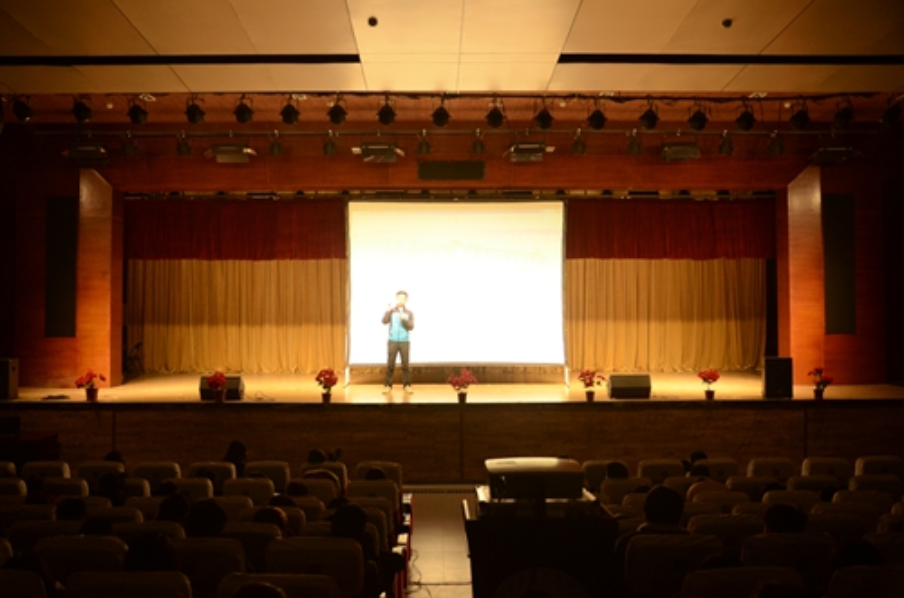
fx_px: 827
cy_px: 299
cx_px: 452
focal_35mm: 33
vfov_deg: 39.8
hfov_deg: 57.3
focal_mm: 22
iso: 1100
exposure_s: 1/125
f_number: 2.8
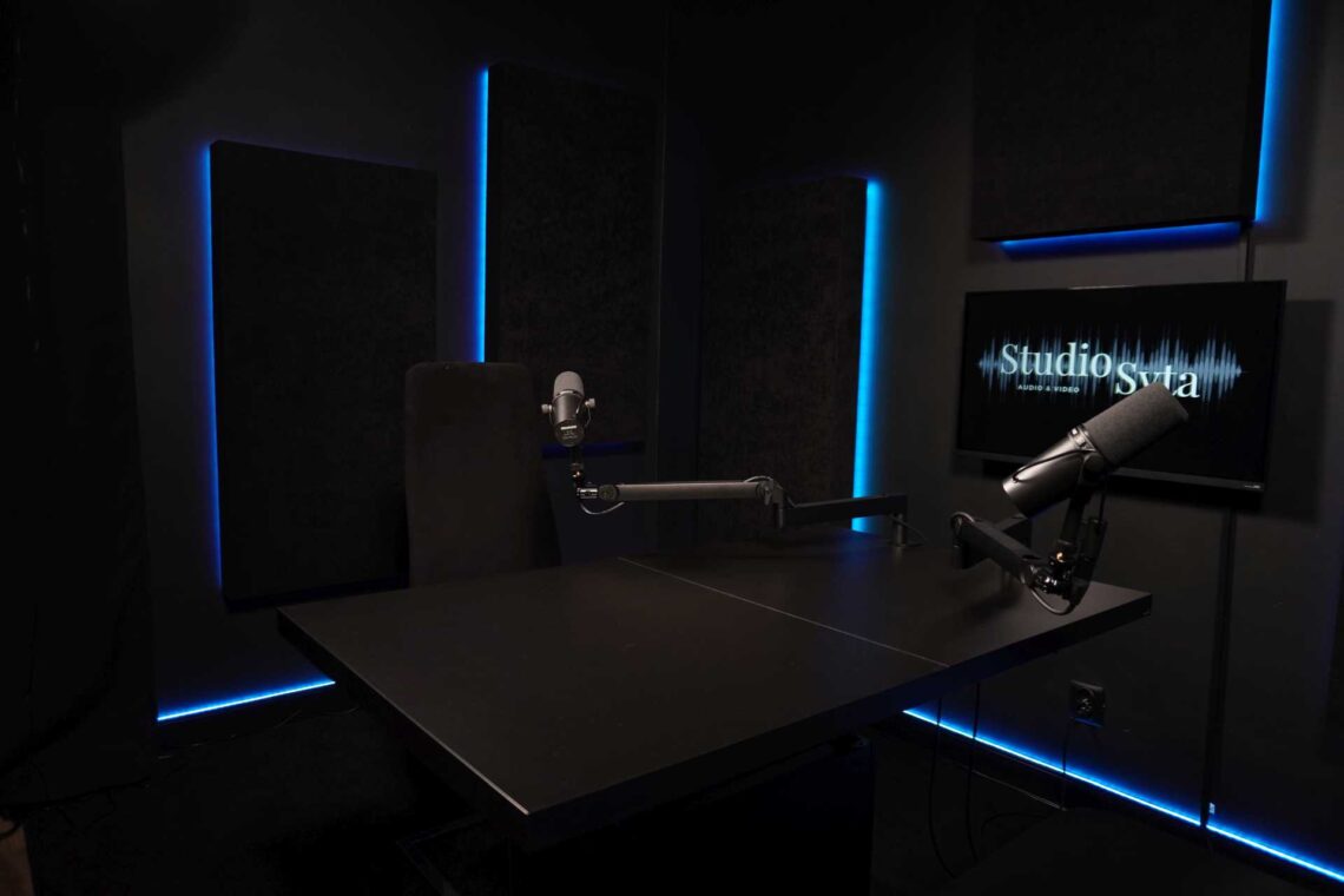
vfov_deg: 53.1
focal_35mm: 24
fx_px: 896
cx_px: 672
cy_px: 448
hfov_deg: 73.7
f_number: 3.5
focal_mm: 16
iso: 500
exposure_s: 1/50
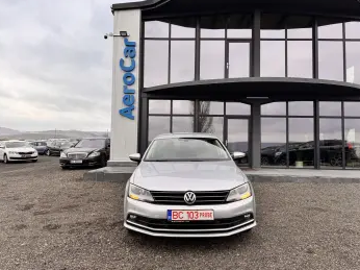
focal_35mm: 25
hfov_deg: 69.4
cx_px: 176
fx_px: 260
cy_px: 131
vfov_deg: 54.8
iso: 80
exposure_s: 1/995
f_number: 1.78
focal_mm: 6.76
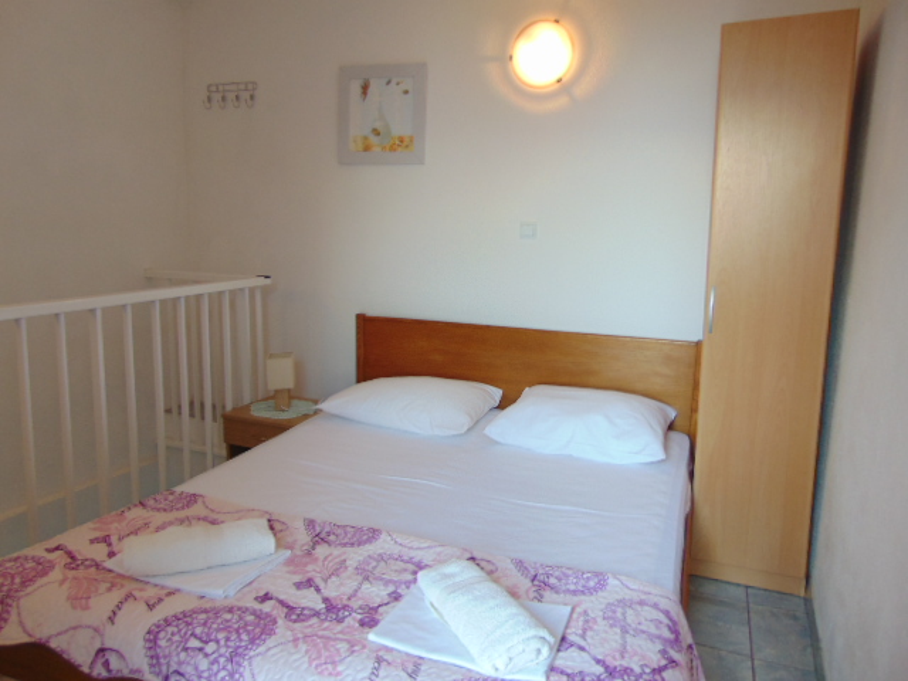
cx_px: 454
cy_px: 340
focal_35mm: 25
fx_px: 656
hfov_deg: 69.4
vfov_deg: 54.9
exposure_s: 1/40
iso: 80
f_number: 3
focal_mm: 4.5
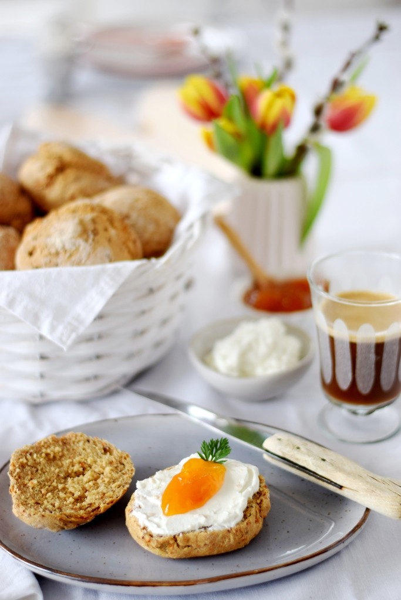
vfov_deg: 27.0
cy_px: 300
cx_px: 200
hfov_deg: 18.2
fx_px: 1253
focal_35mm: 75
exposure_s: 1/640
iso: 200
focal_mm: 50
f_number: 1.8
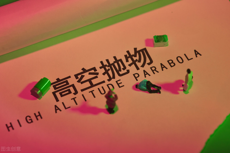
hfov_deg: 22.6
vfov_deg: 15.2
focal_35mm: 90
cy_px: 76
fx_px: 575
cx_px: 115
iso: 100
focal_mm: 90
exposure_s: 1/200
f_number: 8
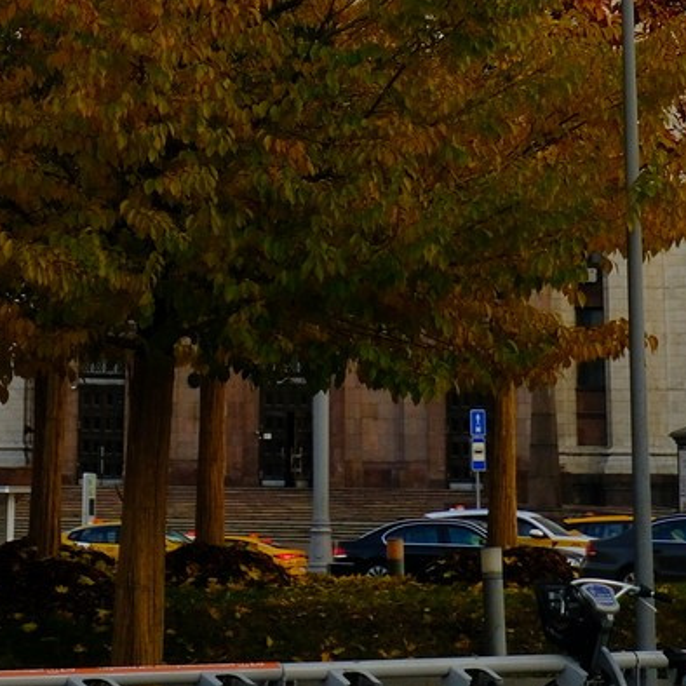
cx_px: 225
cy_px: -522
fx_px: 3049
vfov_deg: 11.9
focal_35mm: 136
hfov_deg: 12.8
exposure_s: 1/1500
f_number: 2
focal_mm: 23
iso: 320
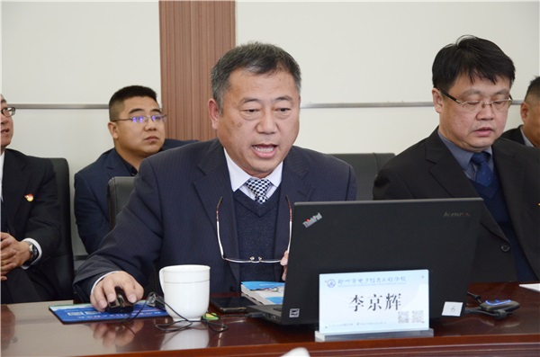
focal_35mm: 93
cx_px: 270
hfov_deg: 22.0
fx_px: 1392
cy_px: 178
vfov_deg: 14.6
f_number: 5.3
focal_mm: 62
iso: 1000
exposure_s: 1/80
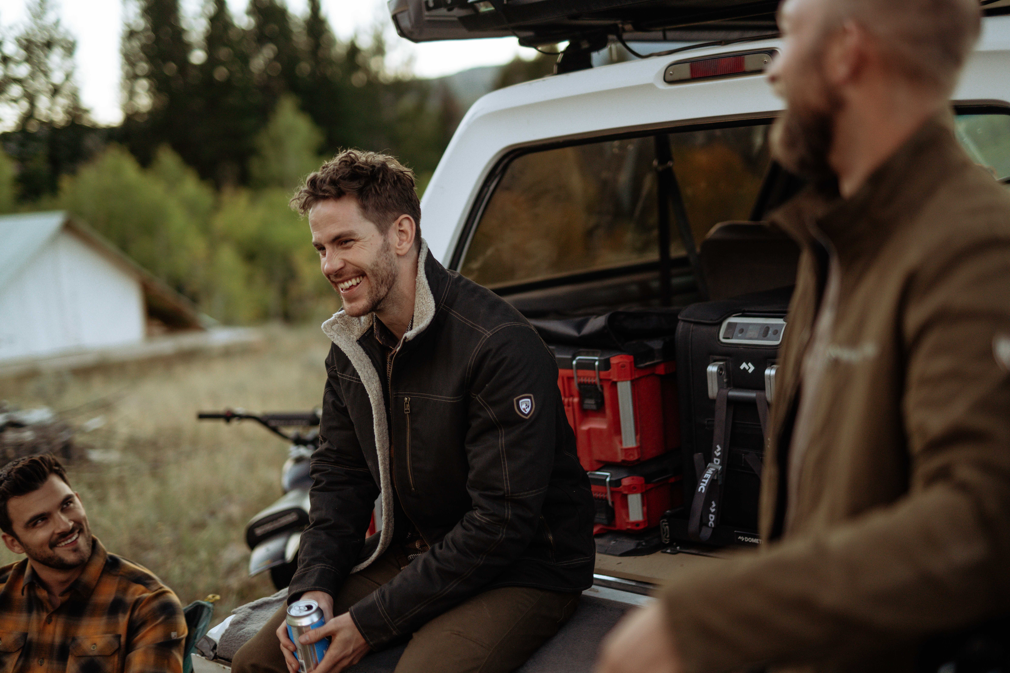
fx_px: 1403
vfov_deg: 27.0
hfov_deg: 39.6
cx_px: 505
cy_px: 336
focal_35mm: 50
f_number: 1.4
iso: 640
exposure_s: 1/1000
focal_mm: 50
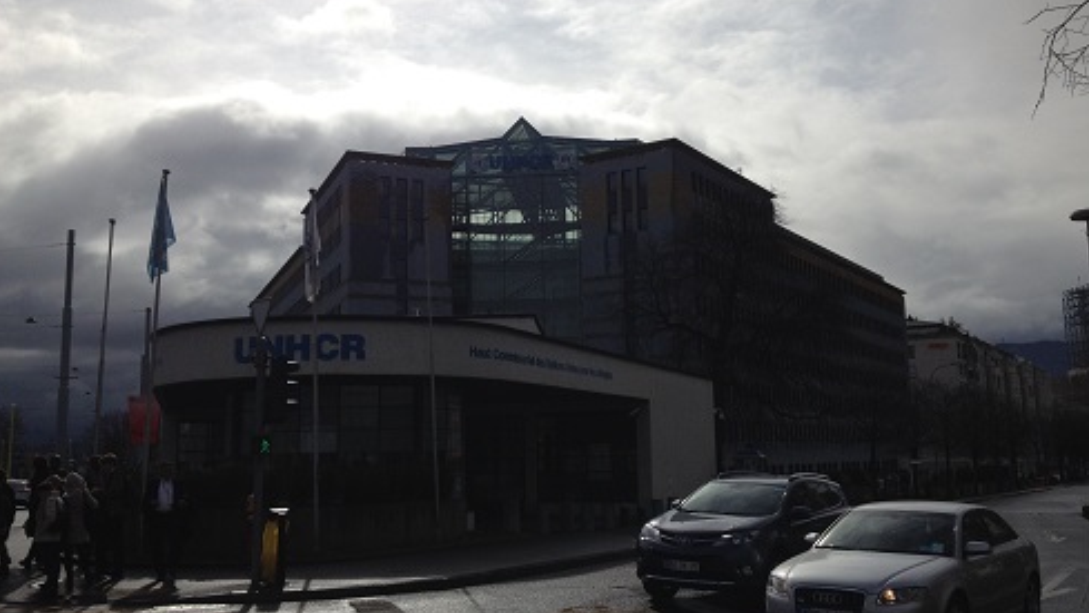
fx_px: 1126
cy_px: 304
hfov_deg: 51.6
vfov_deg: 30.4
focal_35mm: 39
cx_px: 546
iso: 50
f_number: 2.4
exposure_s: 1/7937
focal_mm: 4.28
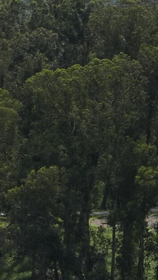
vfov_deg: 6.0
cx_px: -436
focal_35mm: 360
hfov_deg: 3.3
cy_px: 263
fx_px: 2680
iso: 500
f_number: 4.5
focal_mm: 50
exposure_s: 1/2500
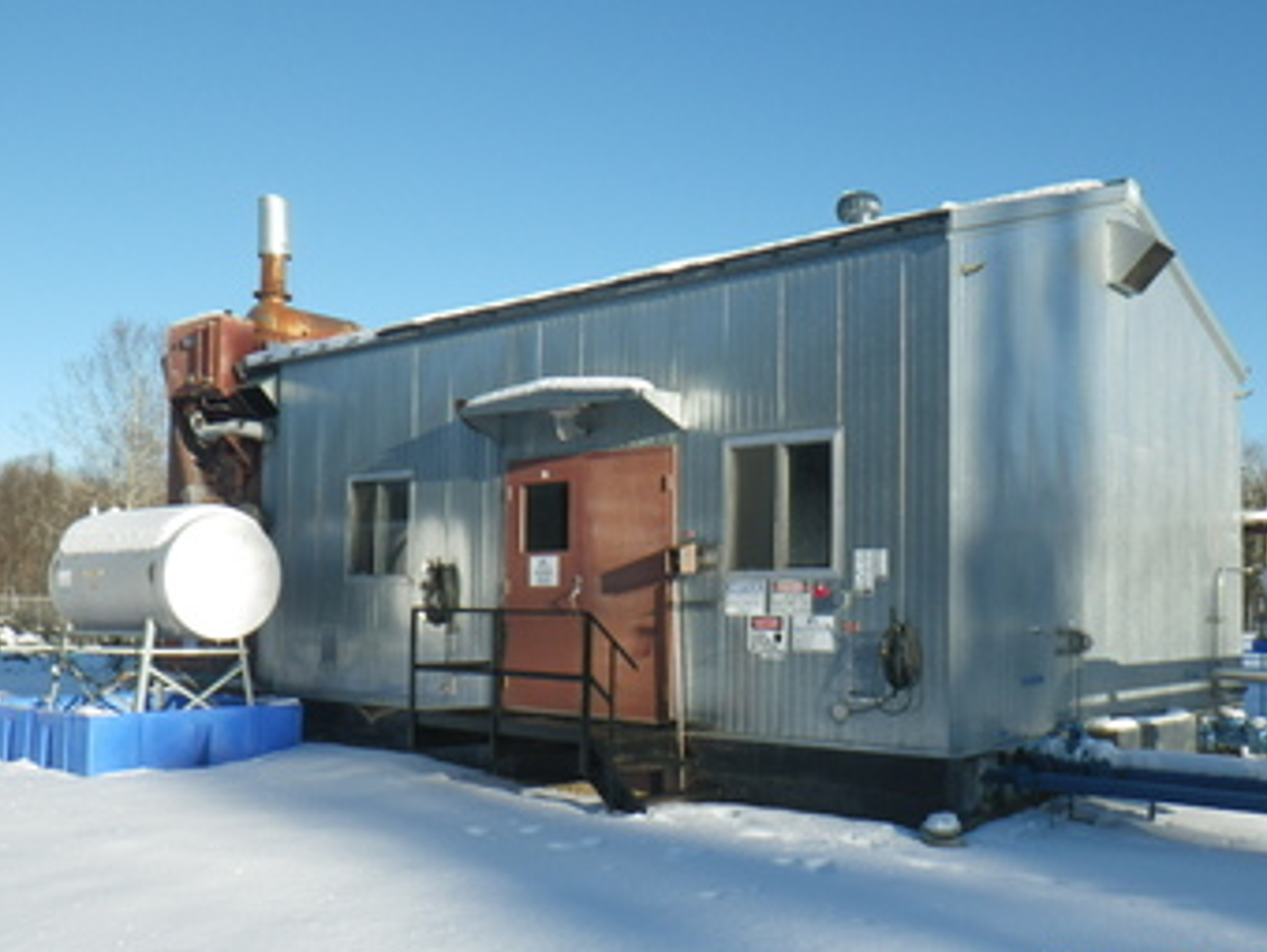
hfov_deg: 55.0
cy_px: 538
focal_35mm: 33
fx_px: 1209
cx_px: 740
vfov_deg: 42.9
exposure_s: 1/320
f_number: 4.2
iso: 80
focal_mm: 5
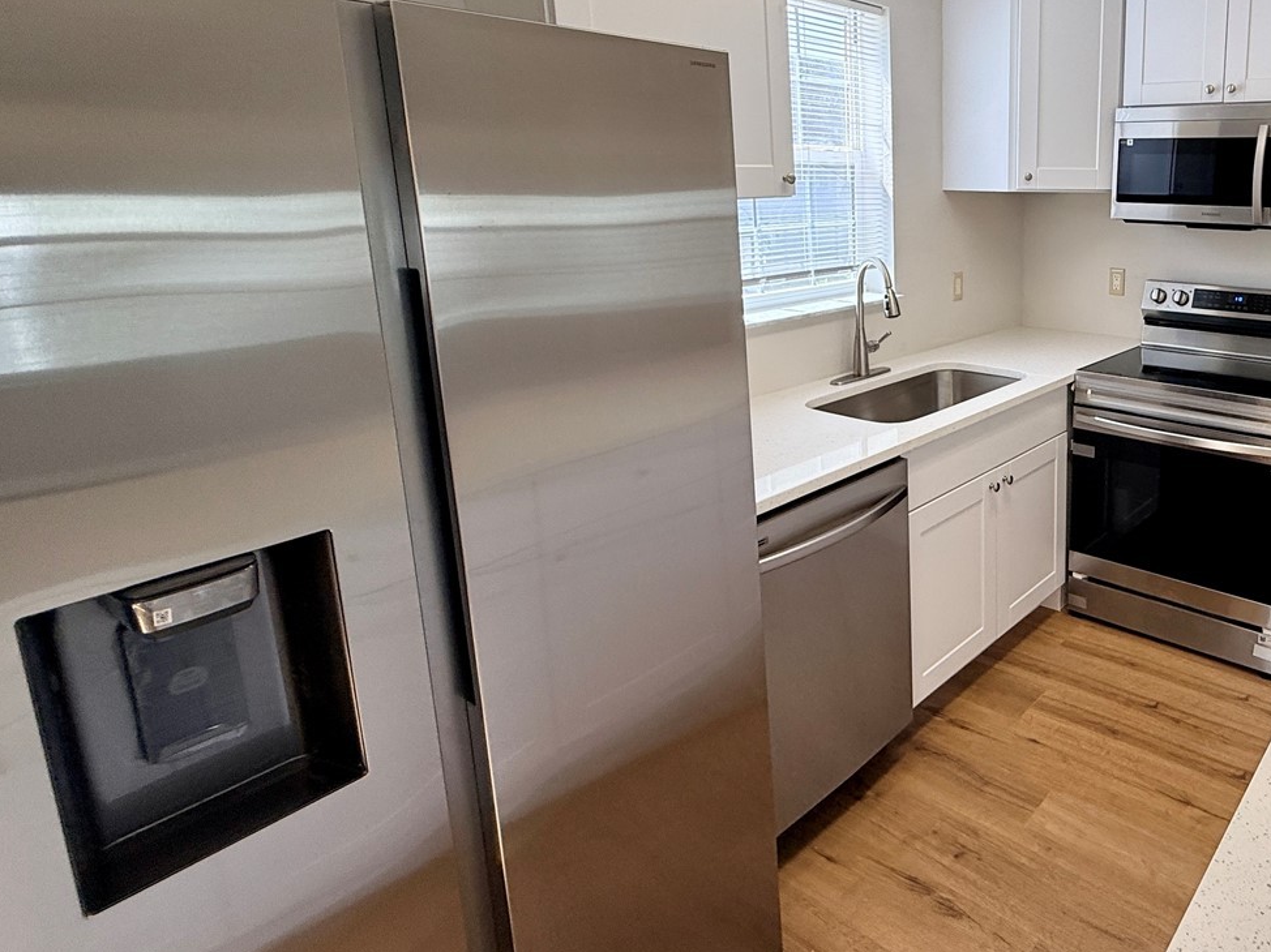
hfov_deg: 67.2
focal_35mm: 23
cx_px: 1014
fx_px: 844
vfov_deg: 57.8
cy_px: 331
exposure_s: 1/141
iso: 64
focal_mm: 2.22
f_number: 2.2
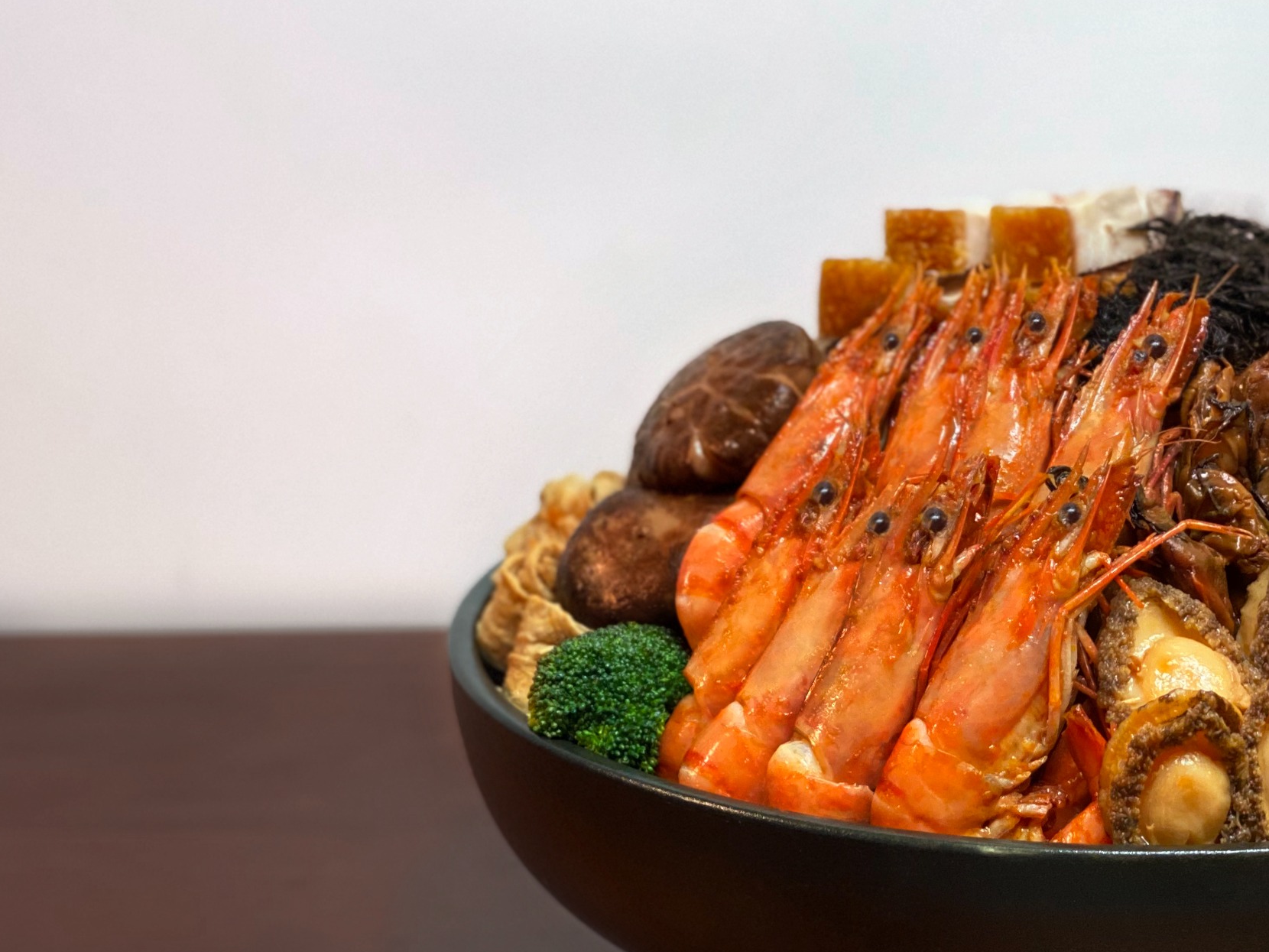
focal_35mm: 94
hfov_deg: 20.5
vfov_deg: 15.7
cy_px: 521
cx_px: 1092
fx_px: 3446
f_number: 2
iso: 100
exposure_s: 1/33
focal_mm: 6
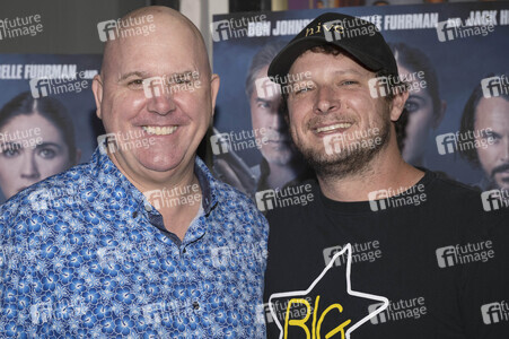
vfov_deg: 18.2
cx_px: 254
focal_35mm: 75
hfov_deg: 27.0
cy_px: 170
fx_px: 1060
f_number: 5.6
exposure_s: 1/200
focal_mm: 75
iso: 800
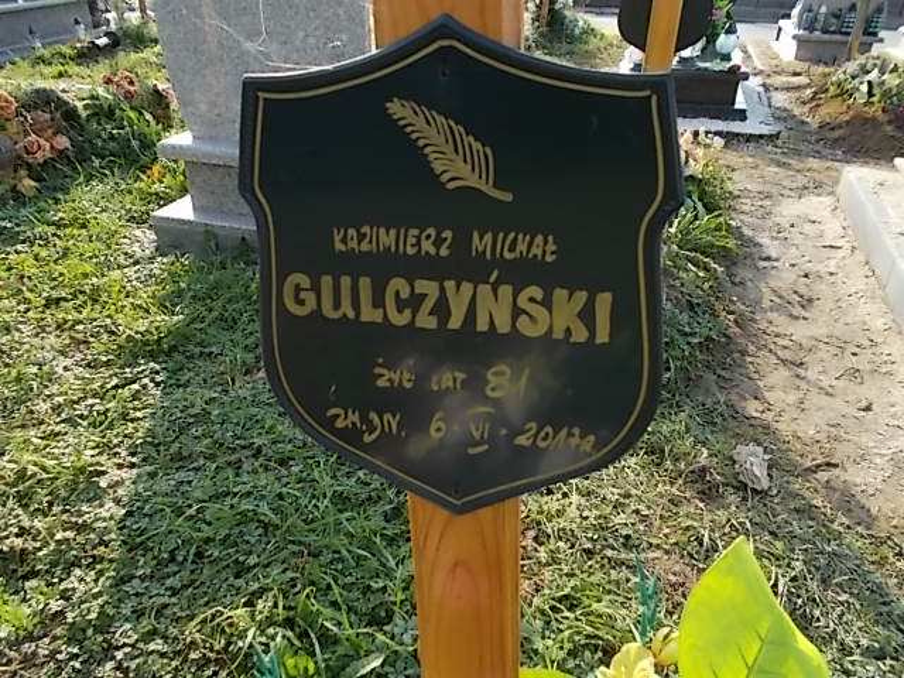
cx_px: 452
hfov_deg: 67.3
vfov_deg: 53.1
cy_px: 339
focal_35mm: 26
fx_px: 679
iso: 80
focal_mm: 4.6
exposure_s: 1/400
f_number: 3.2
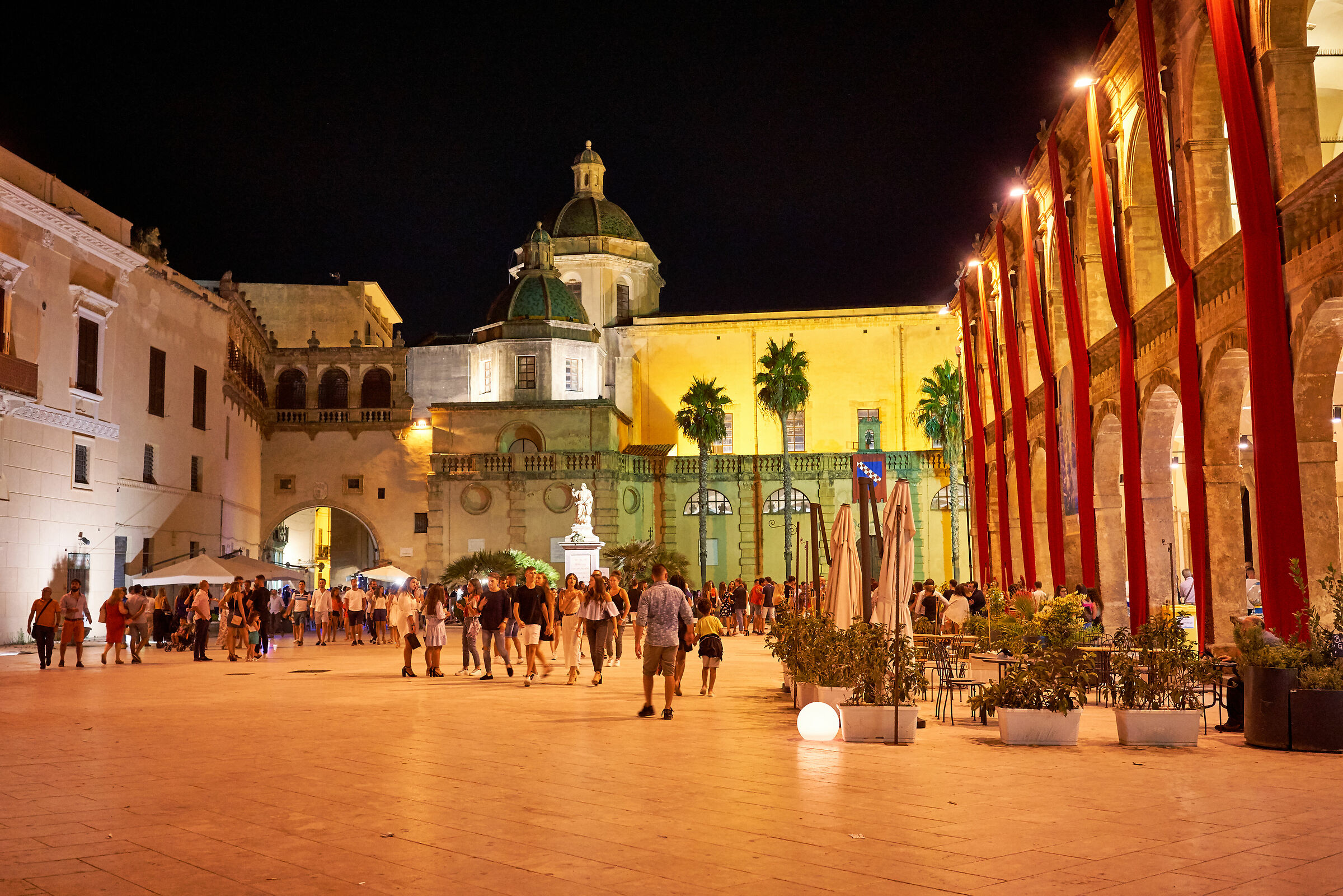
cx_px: 672
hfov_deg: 54.4
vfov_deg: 37.9
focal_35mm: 35
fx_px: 1306
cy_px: 448
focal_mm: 35
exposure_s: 1/30
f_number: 4
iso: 3200
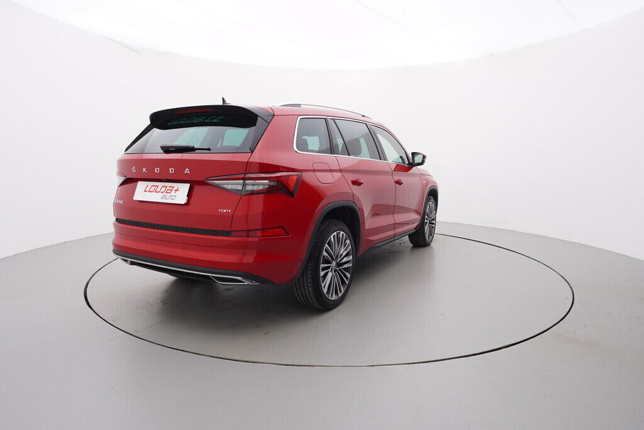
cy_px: 215
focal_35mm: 22
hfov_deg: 77.3
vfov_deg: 56.2
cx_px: 322
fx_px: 403
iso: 200
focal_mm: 15
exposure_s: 1/80
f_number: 5
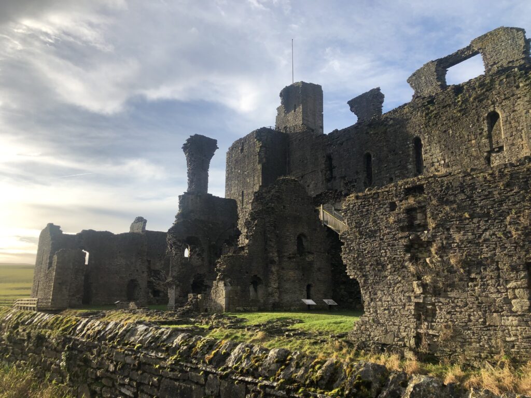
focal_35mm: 28
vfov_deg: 49.7
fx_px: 430
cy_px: 199
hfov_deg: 63.4
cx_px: 266
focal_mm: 3.99
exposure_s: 1/2404
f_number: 1.8
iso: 20
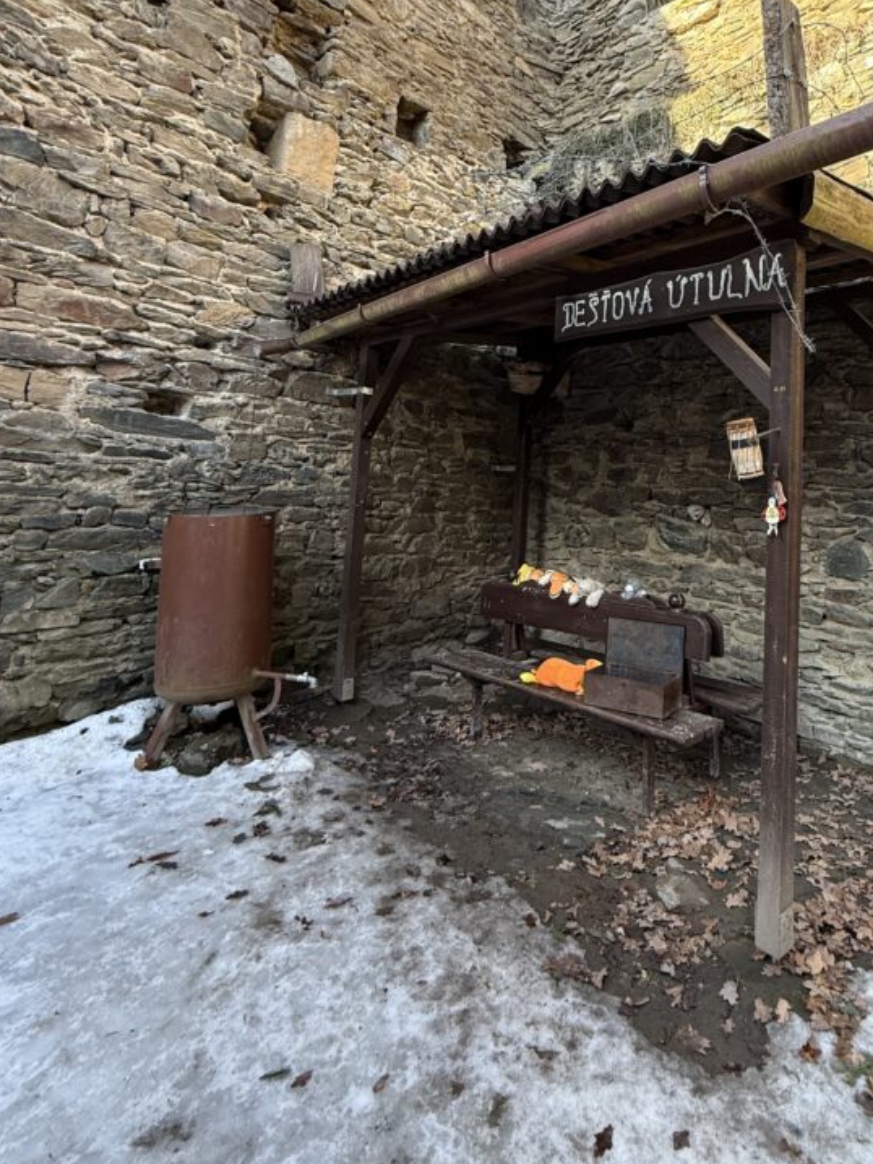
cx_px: 604
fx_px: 672
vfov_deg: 80.4
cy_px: 443
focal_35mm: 20
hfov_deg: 63.8
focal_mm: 2.22
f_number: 2.2
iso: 200
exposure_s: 1/99
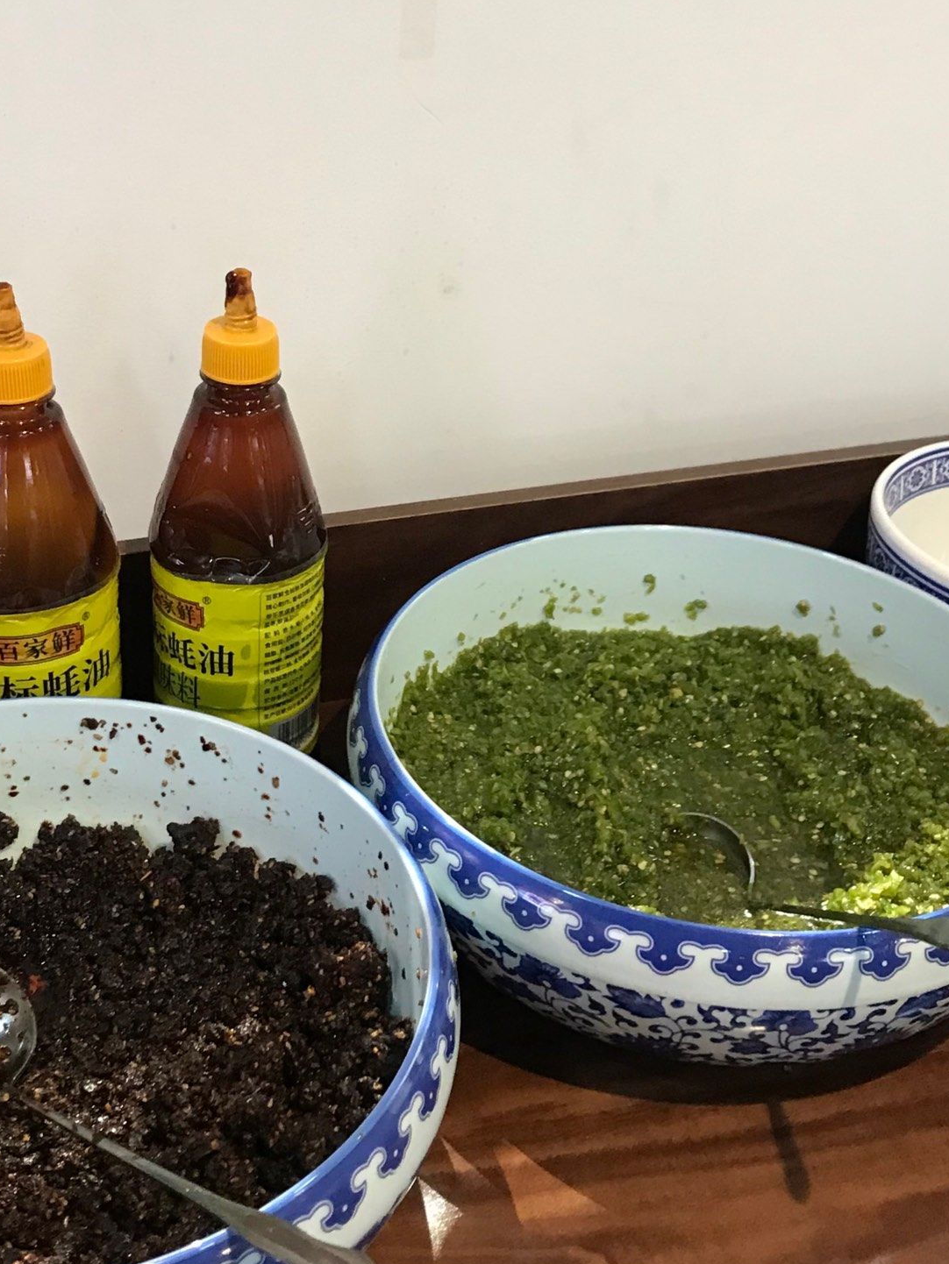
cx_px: 412
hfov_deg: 27.5
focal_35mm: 53
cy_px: 464
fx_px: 1937
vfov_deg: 35.9
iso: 50
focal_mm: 3.99
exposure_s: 1/17
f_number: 1.8
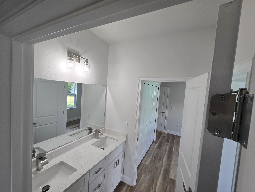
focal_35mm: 13
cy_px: 96
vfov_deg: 89.9
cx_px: 128
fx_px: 96
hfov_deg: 106.2
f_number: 2.2
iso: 64
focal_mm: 2.2
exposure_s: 1/60
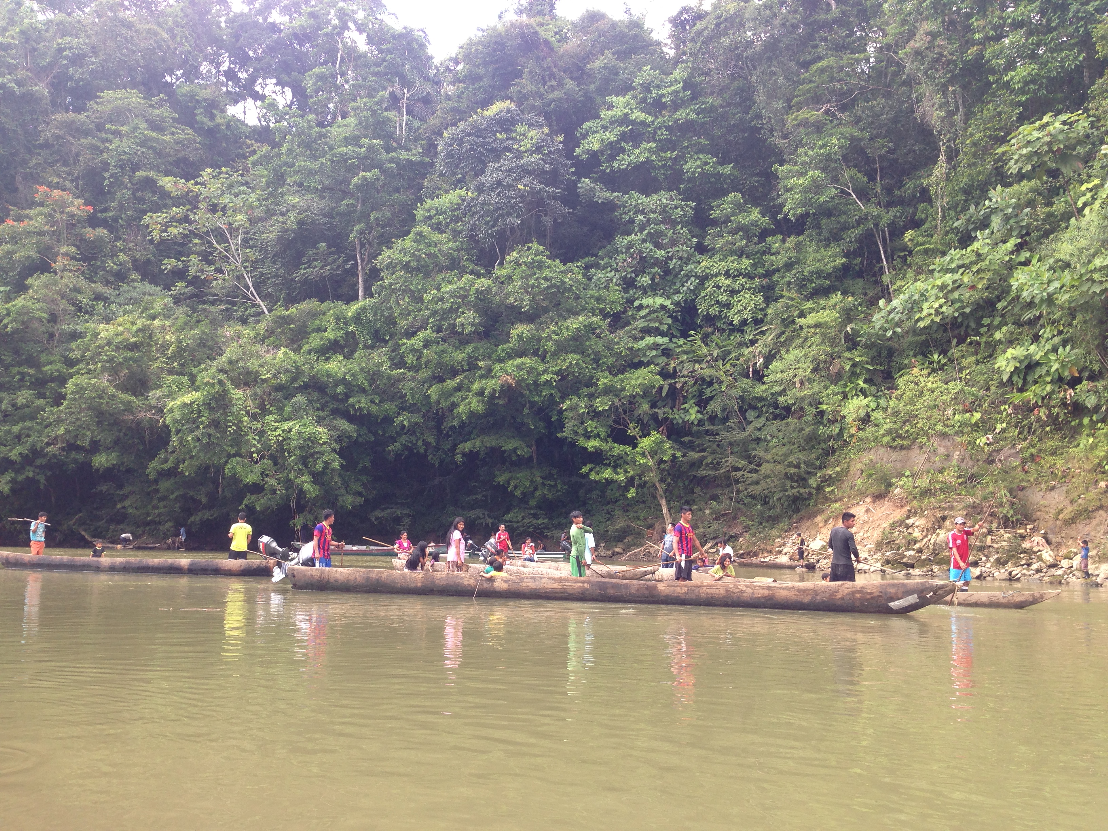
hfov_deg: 55.4
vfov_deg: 42.9
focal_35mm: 33
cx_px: 554
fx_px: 1056
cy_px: 416
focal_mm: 4.12
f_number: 2.4
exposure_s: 1/174
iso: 50
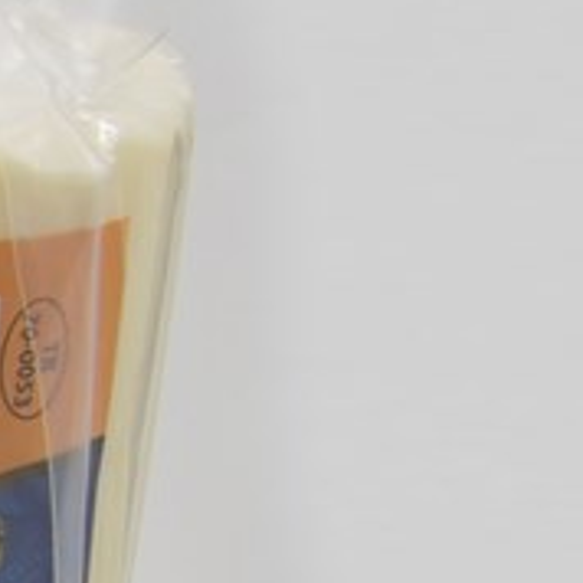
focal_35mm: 215
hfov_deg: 7.3
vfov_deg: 7.9
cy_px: 955
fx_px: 4094
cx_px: -1087
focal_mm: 25
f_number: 5
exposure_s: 1/100
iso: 100
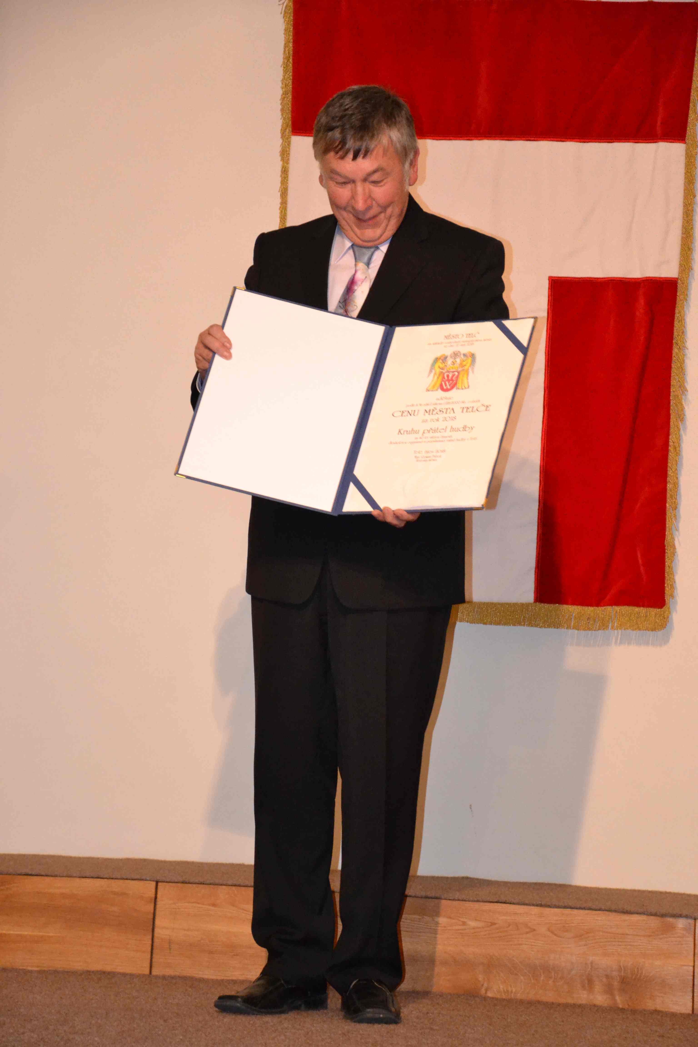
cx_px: 349
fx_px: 3054
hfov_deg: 13.0
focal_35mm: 105
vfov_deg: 19.5
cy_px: 524
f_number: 5.3
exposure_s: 1/60
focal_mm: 70
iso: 3200
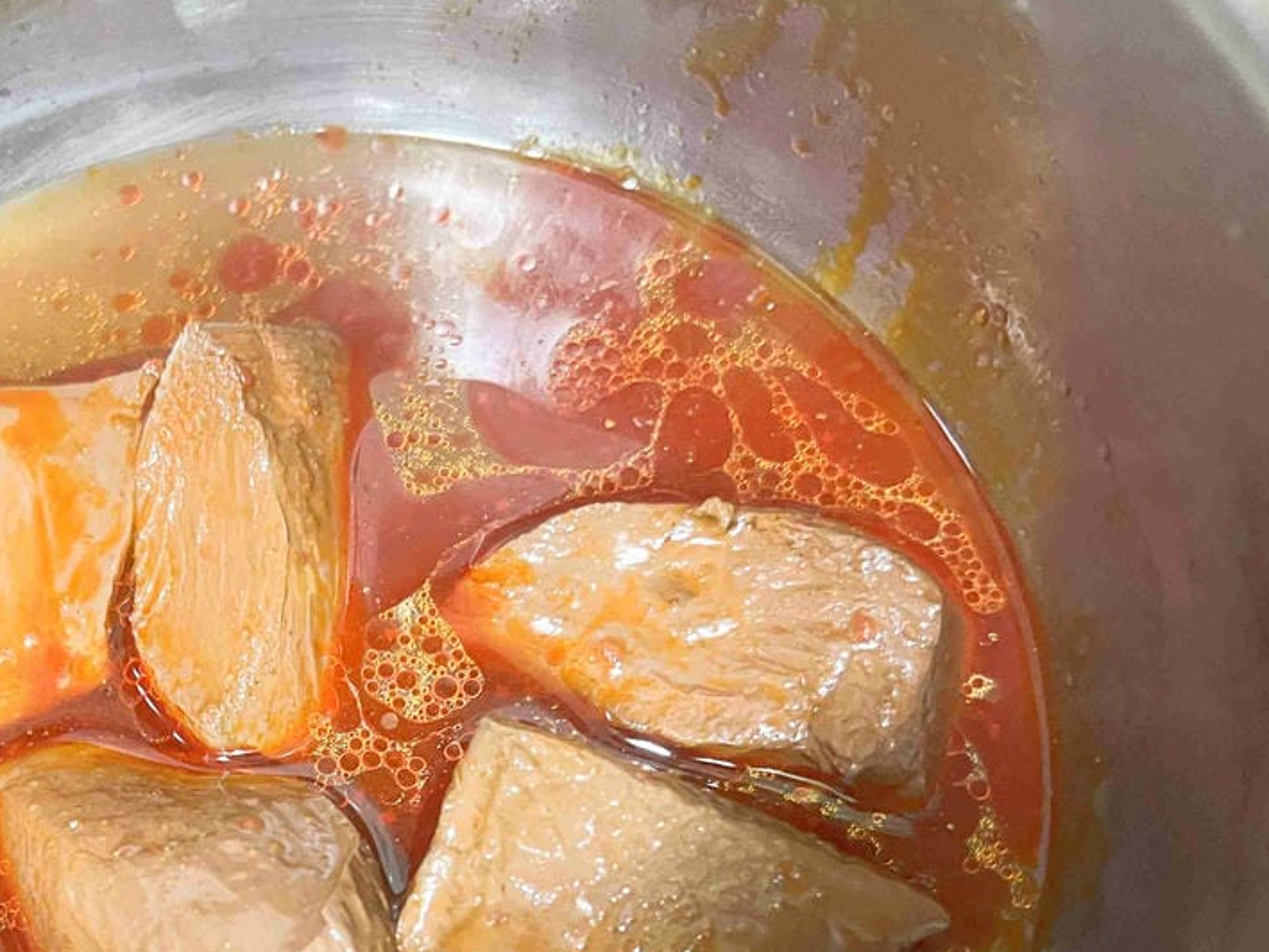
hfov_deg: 41.3
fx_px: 1613
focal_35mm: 44
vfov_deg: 31.9
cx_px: 277
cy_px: 780
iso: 500
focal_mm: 5.7
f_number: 1.5
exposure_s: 1/30
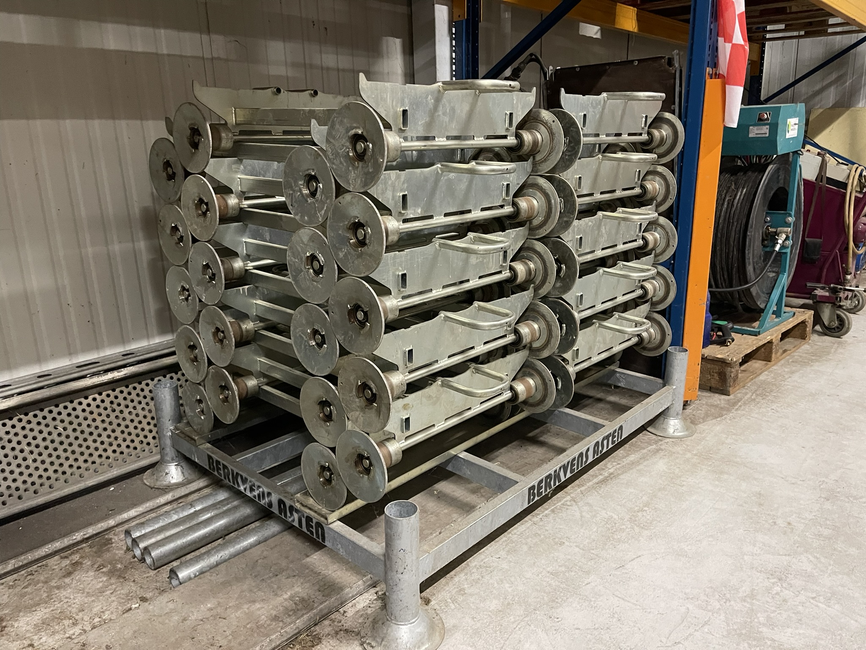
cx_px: 433
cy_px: 325
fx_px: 625
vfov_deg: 54.9
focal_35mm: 25
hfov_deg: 69.4
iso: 500
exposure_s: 1/33
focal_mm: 5.1
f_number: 1.6
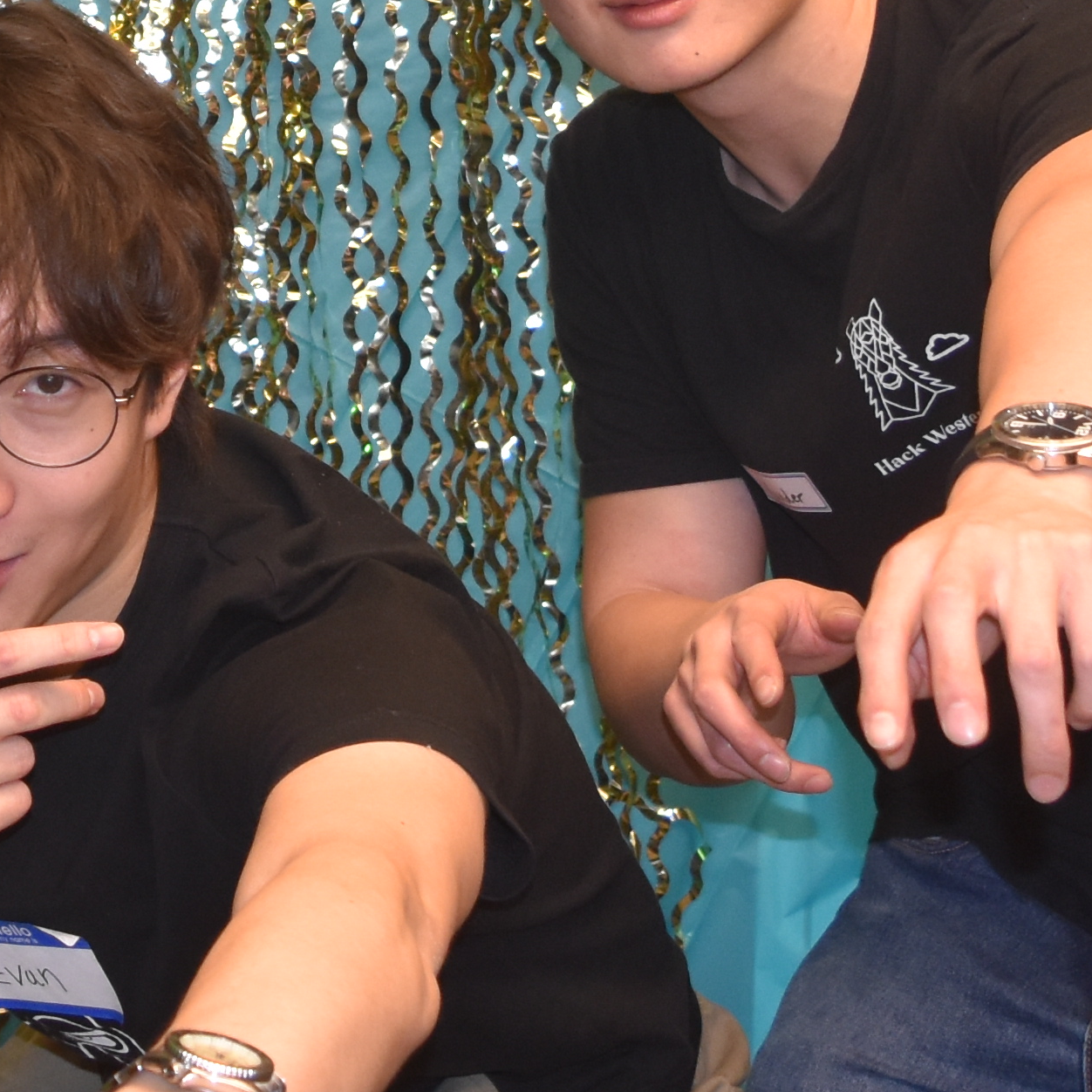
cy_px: -209
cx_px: -93
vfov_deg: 15.3
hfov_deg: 15.4
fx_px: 3926
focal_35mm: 110
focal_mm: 18
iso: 800
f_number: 4
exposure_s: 1/60
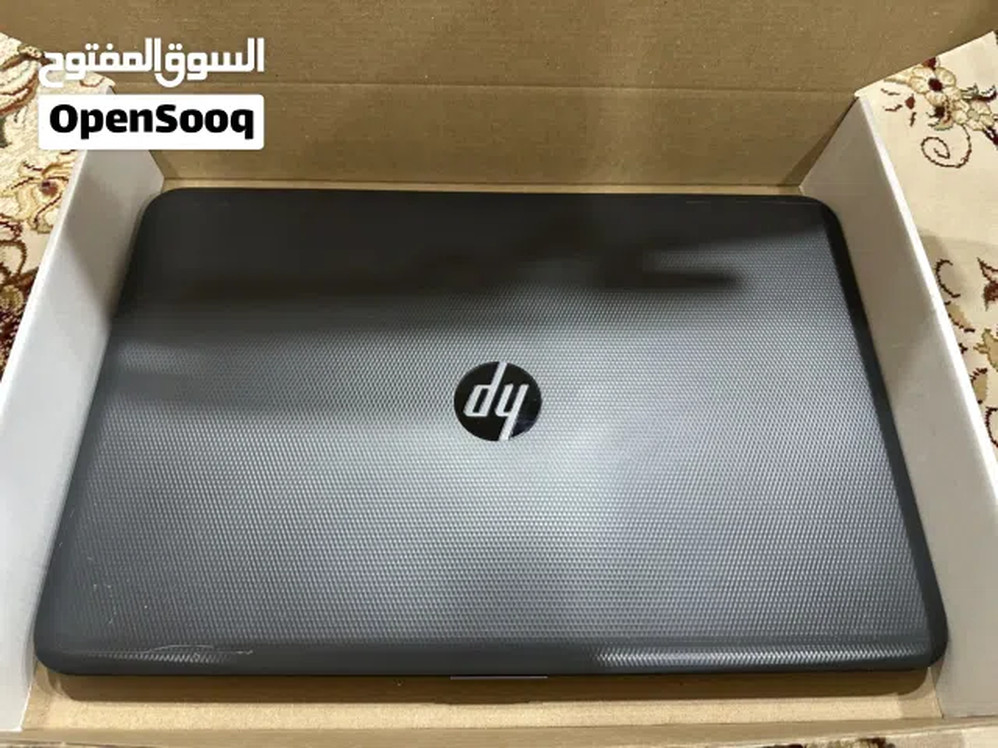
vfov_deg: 56.8
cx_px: 499
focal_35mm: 24
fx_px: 692
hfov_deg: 71.6
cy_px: 374
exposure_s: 1/60
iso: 800
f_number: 1.78
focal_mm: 6.86
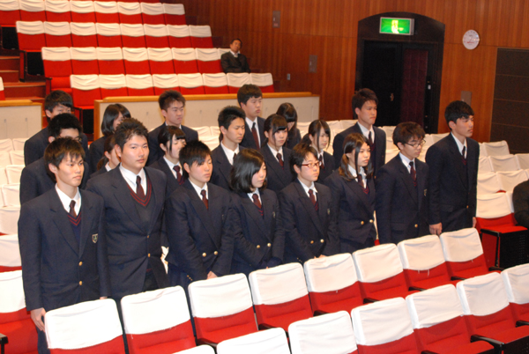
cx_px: 264
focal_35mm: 63
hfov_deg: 31.8
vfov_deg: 21.6
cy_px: 177
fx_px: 927
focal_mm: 42
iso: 1600
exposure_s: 1/60
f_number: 4.2
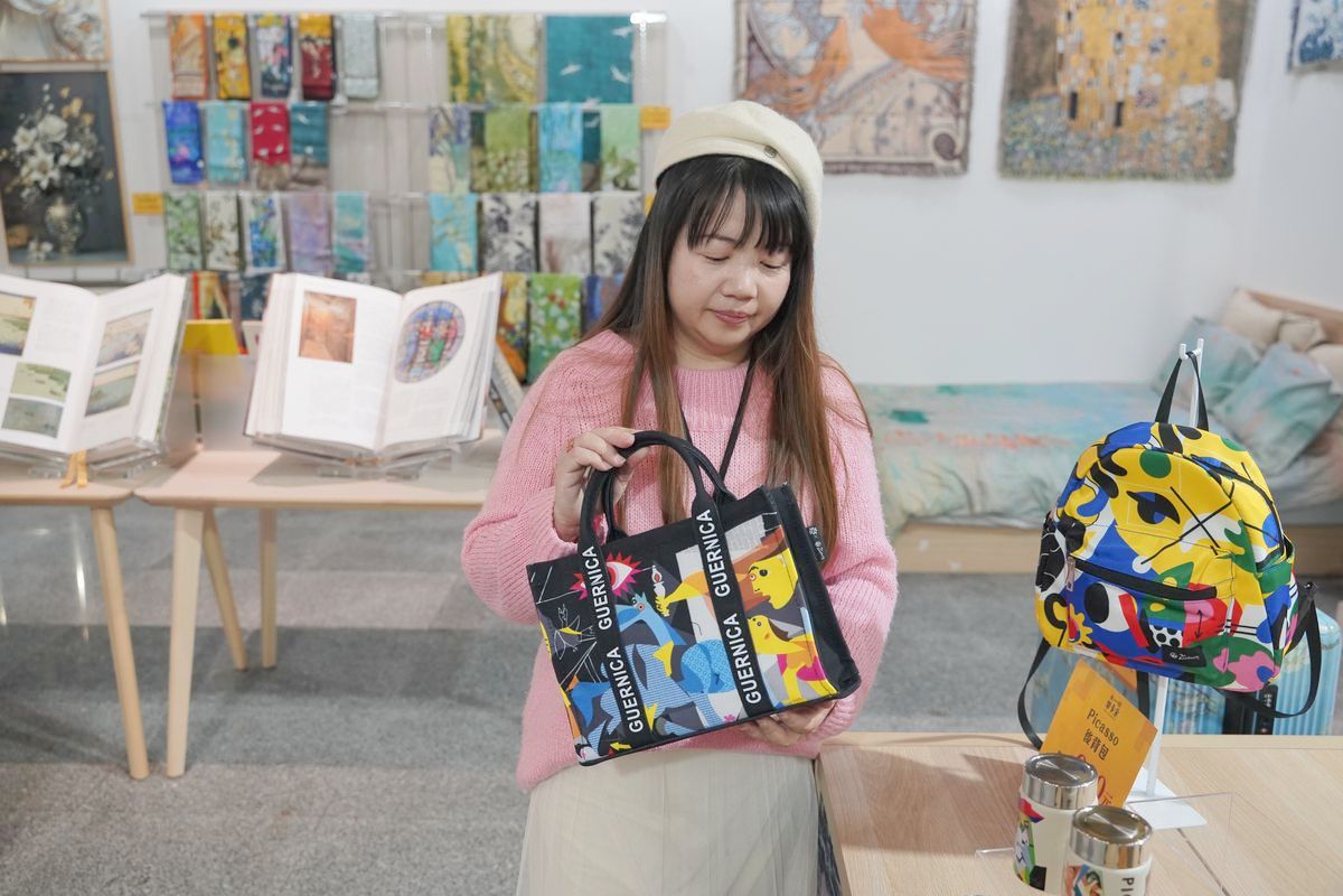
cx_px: 672
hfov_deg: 57.2
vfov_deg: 40.0
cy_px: 448
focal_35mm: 33
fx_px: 1231
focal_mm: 33
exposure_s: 1/160
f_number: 4
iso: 2500
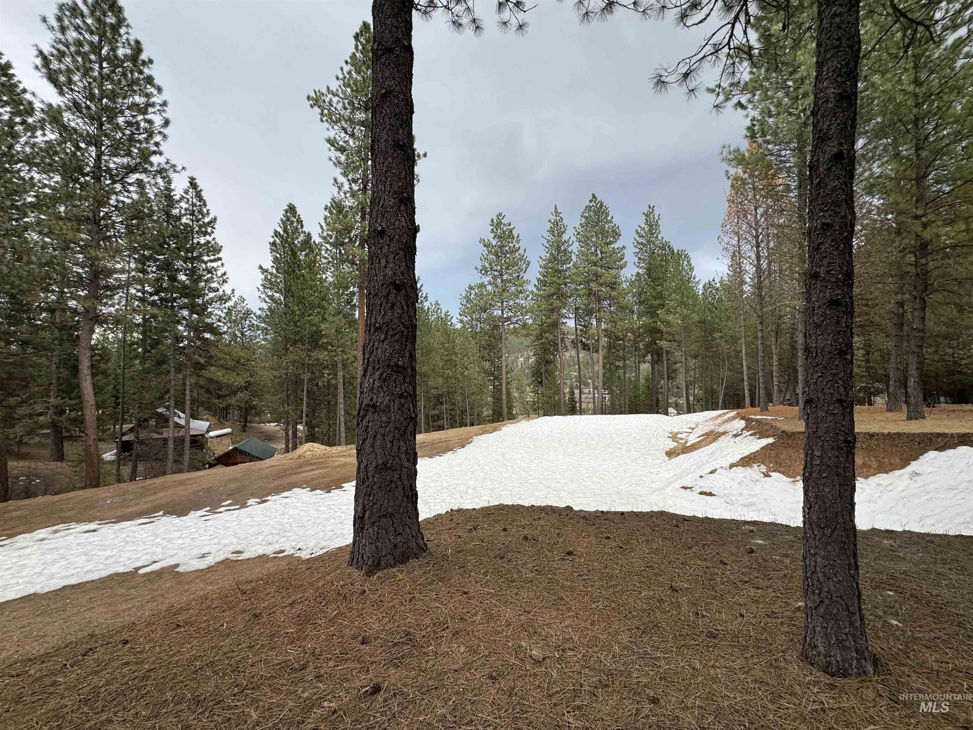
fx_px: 394
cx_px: 486
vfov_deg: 85.7
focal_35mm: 14
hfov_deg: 102.1
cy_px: 365
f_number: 2.2
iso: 40
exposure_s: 1/361
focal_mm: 2.22
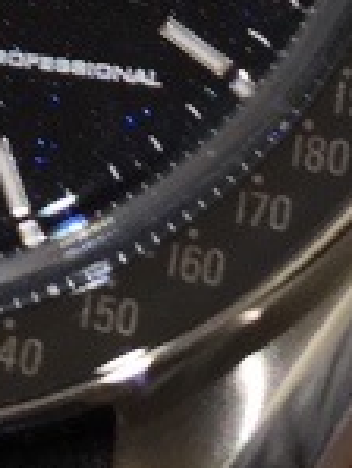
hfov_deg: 7.8
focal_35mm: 187
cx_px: -167
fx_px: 2532
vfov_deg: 10.0
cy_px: -364
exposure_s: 1/60
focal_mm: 4.15
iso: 32
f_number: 2.2
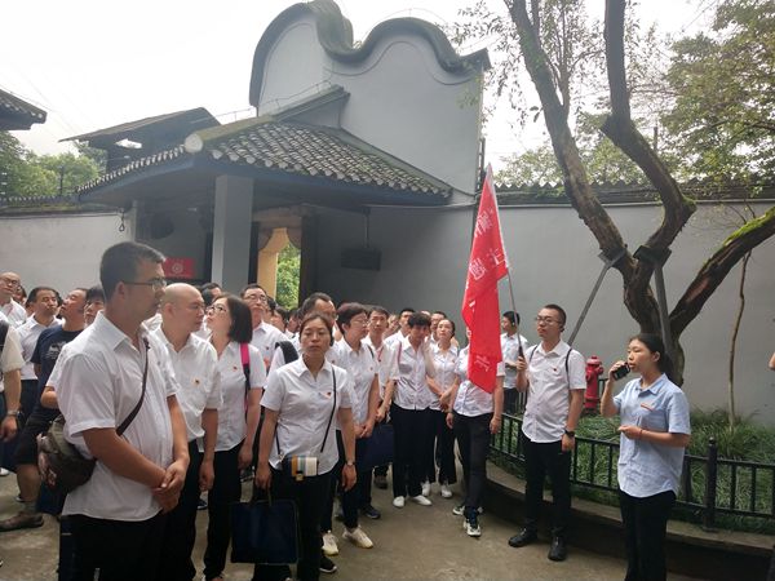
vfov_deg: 46.8
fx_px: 672
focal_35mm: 30
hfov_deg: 60.0
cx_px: 388
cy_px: 290
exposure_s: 1/323
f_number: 1.8
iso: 133
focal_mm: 3.95
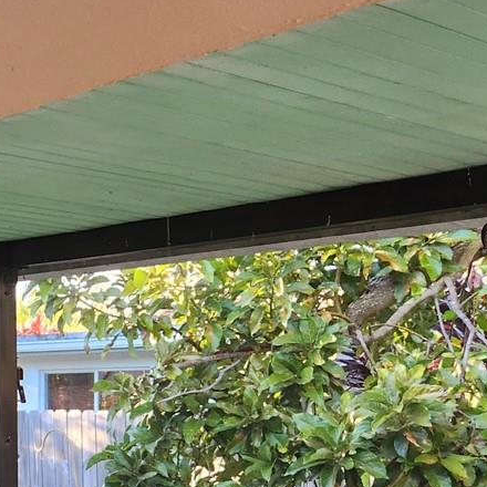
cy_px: 476
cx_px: -190
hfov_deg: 20.7
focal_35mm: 74
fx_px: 1178
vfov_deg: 22.5
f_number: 1.8
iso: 160
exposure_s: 1/182
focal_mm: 5.4
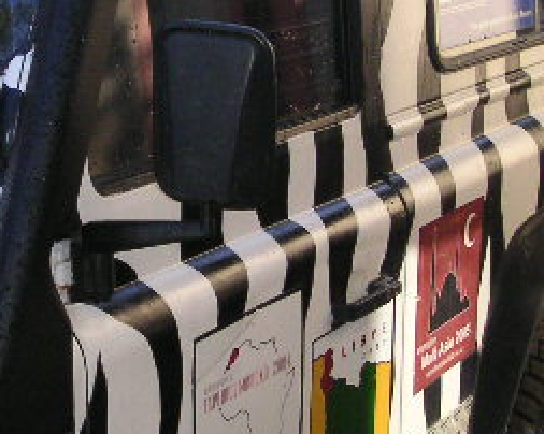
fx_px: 1512
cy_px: 150
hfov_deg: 20.3
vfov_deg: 16.3
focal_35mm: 94
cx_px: 183
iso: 160
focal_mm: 6
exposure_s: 1/350
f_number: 2.8
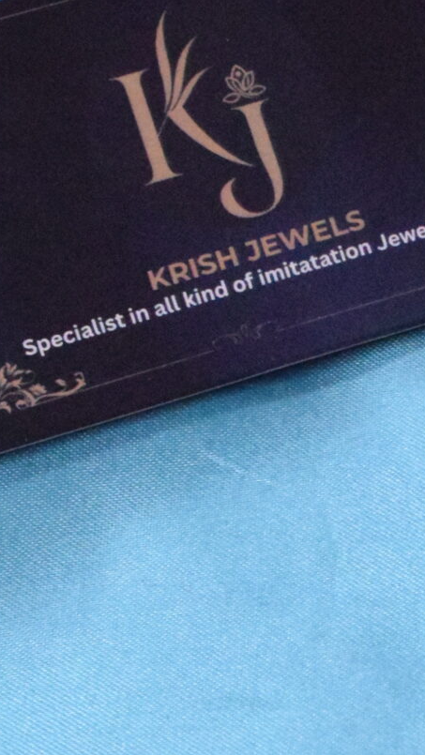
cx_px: 773
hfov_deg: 6.0
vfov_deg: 10.8
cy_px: 517
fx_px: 4006
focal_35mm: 200
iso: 10000
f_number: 11
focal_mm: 40
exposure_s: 1/80
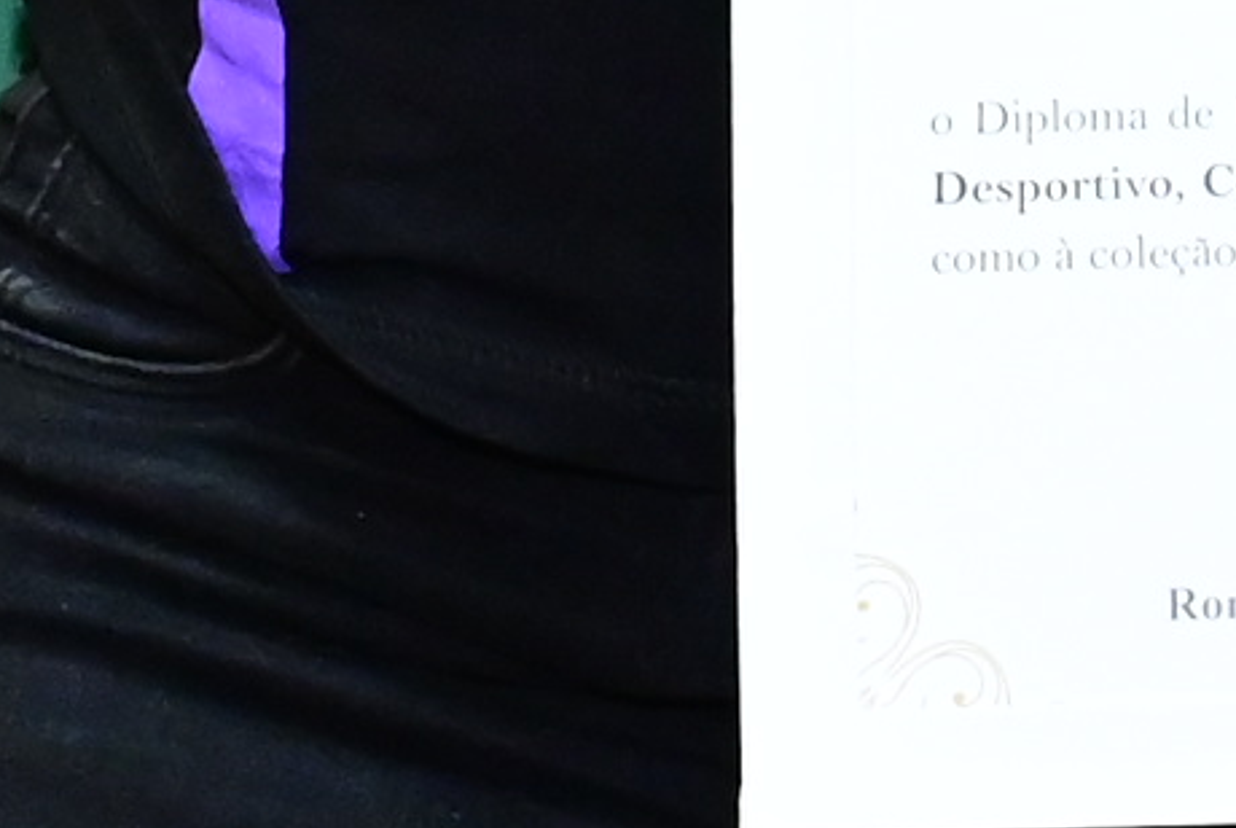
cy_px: -1231
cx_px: 1515
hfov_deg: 4.3
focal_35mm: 480
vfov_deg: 2.8
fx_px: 16501
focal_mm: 50
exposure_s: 1/125
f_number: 4
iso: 4000
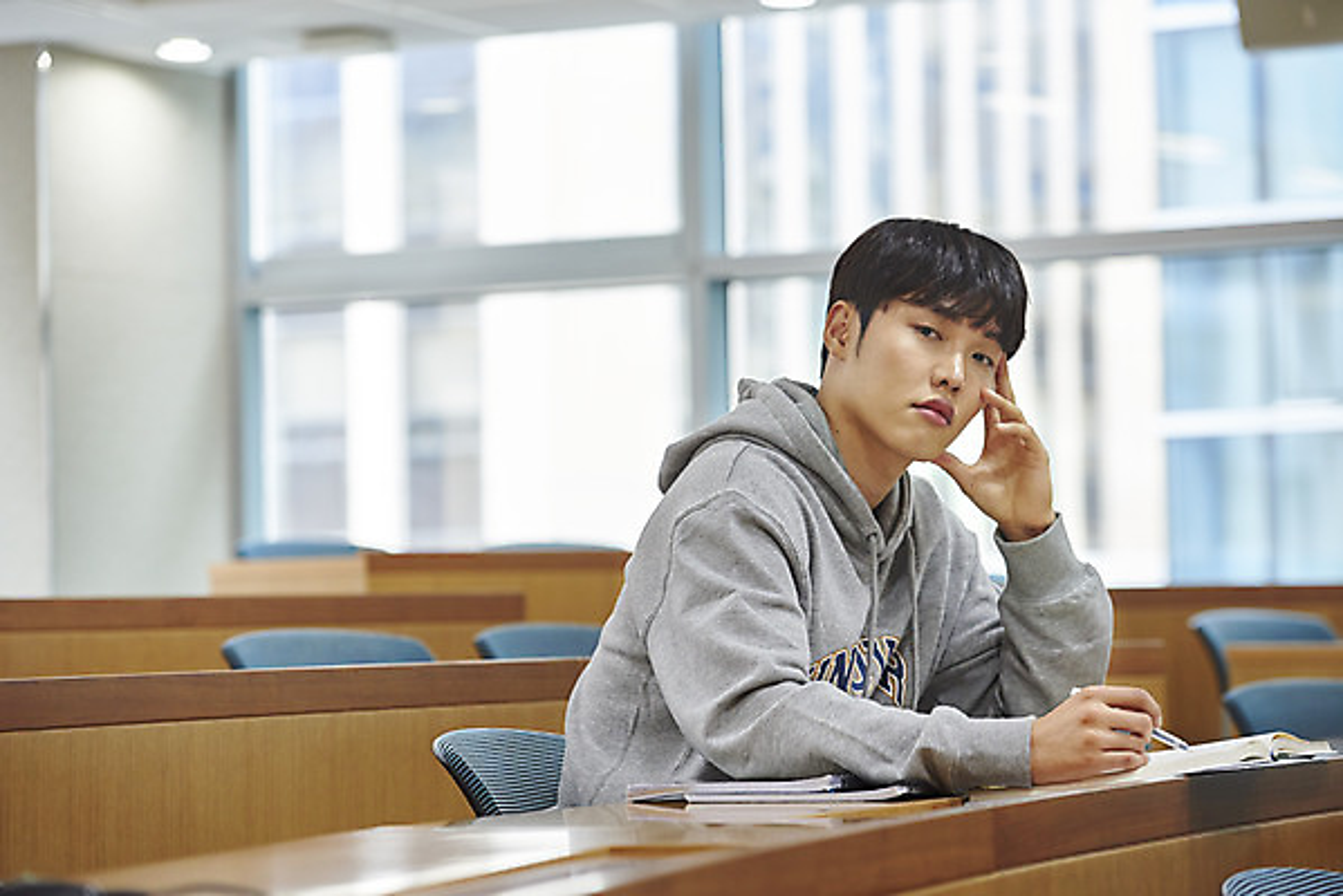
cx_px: 672
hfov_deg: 18.3
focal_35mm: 112
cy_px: 448
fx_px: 4180
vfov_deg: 12.2
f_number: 3.5
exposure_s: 1/200
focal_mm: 112
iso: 1600
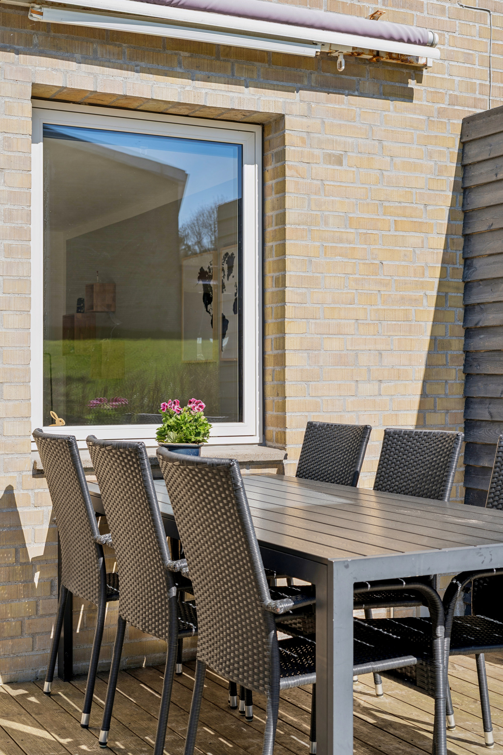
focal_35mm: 50
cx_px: 252
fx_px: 1048
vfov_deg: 39.6
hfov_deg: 27.0
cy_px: 378
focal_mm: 50
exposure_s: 1/160
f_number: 7.1
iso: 100
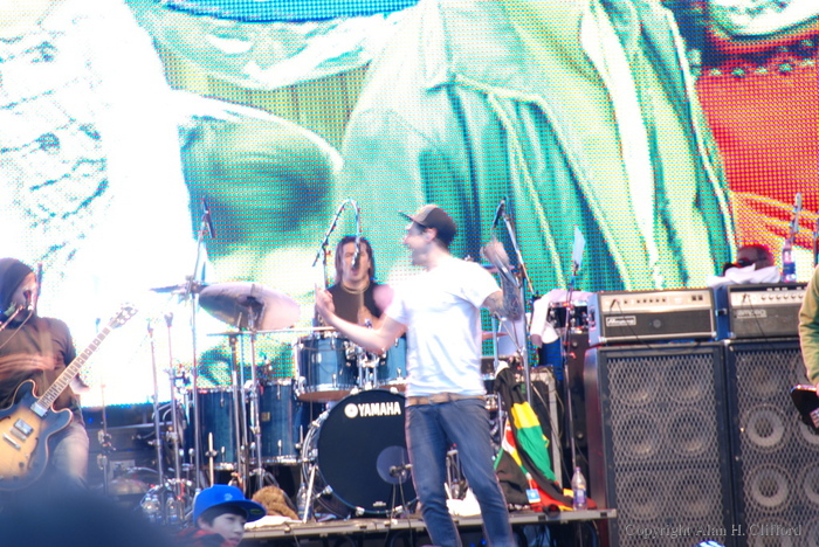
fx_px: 6830
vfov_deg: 4.6
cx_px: 410
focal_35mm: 300
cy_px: 274
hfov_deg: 6.9
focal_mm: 200
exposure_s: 1/6
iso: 200
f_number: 5.6
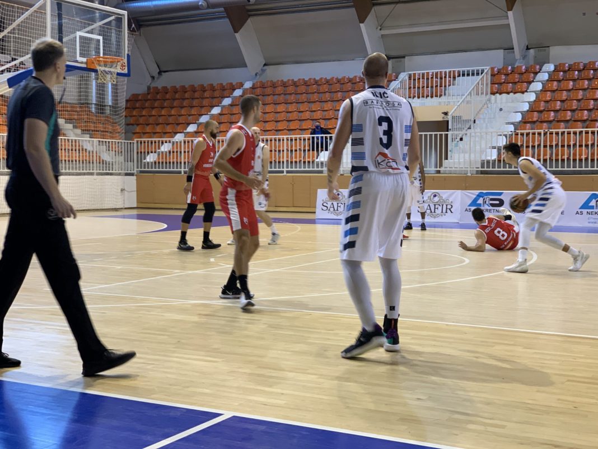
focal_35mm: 52
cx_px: 299
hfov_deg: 36.8
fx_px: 898
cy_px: 224
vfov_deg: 28.0
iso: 80
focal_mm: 6
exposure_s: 1/50
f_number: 2.4
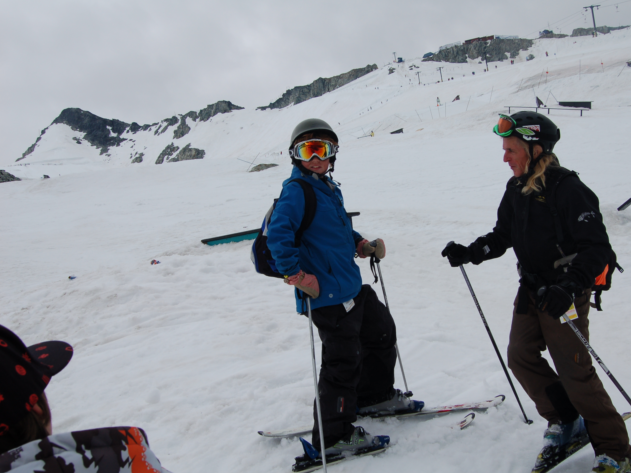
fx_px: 656
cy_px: 235
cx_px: 354
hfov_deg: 51.2
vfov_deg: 39.7
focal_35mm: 36
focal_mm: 22
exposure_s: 1/400
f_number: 10
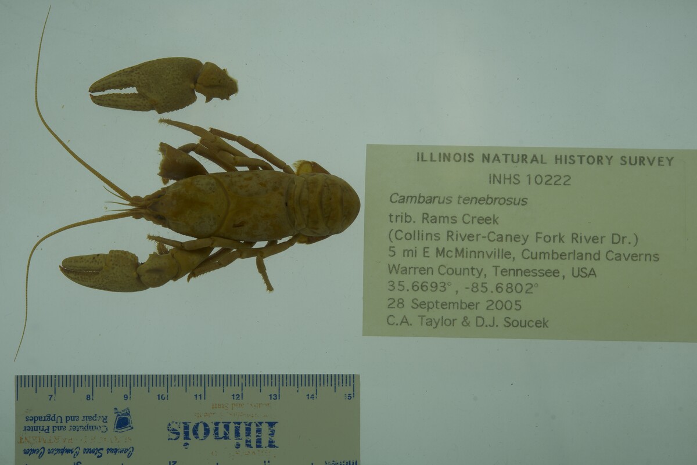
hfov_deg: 33.4
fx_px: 1162
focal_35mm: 60
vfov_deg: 22.6
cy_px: 232
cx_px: 348
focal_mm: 60
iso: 50
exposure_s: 1/100
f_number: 9
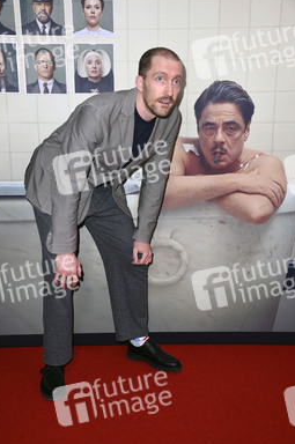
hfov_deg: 26.9
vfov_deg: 39.6
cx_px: 146
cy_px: 225
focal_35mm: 50
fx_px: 616
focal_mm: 48
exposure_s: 1/250
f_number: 5.6
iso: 800
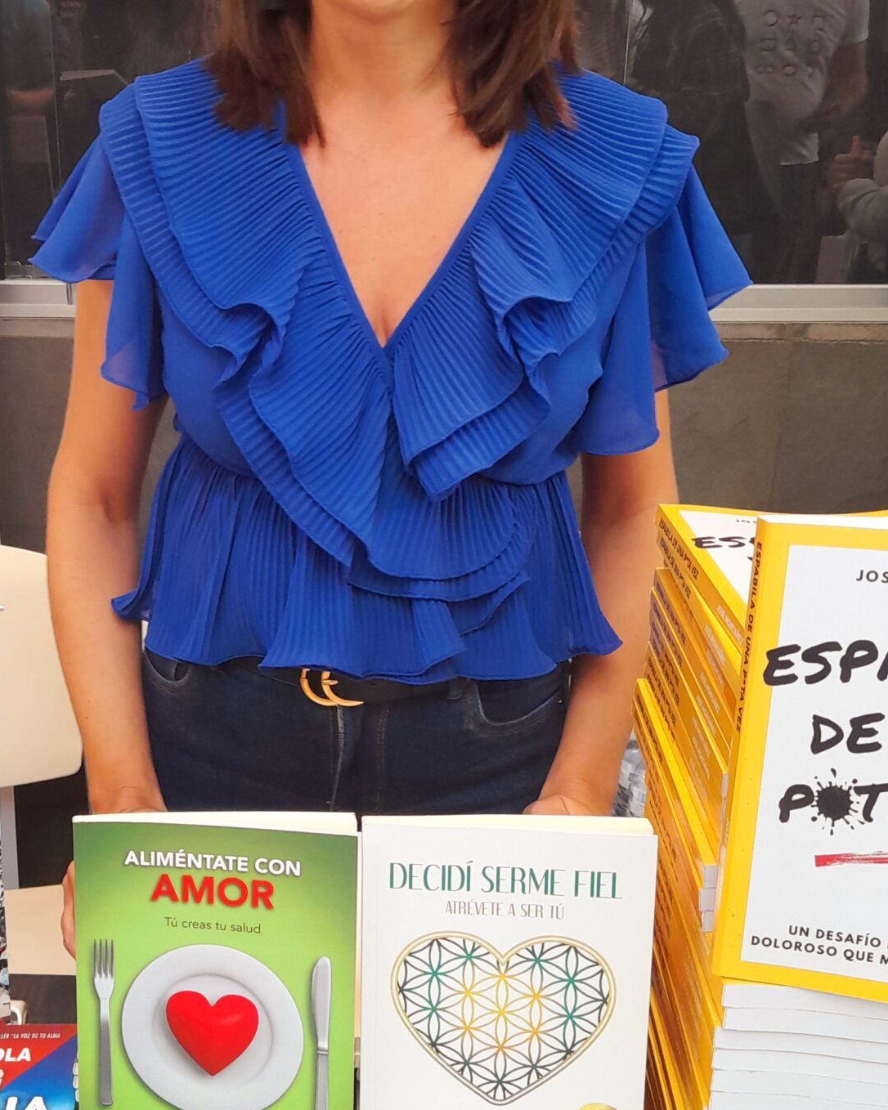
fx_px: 1512
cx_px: 289
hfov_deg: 32.4
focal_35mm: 46
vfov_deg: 40.3
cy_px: 565
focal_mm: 4.6
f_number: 2
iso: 160
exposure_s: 1/50
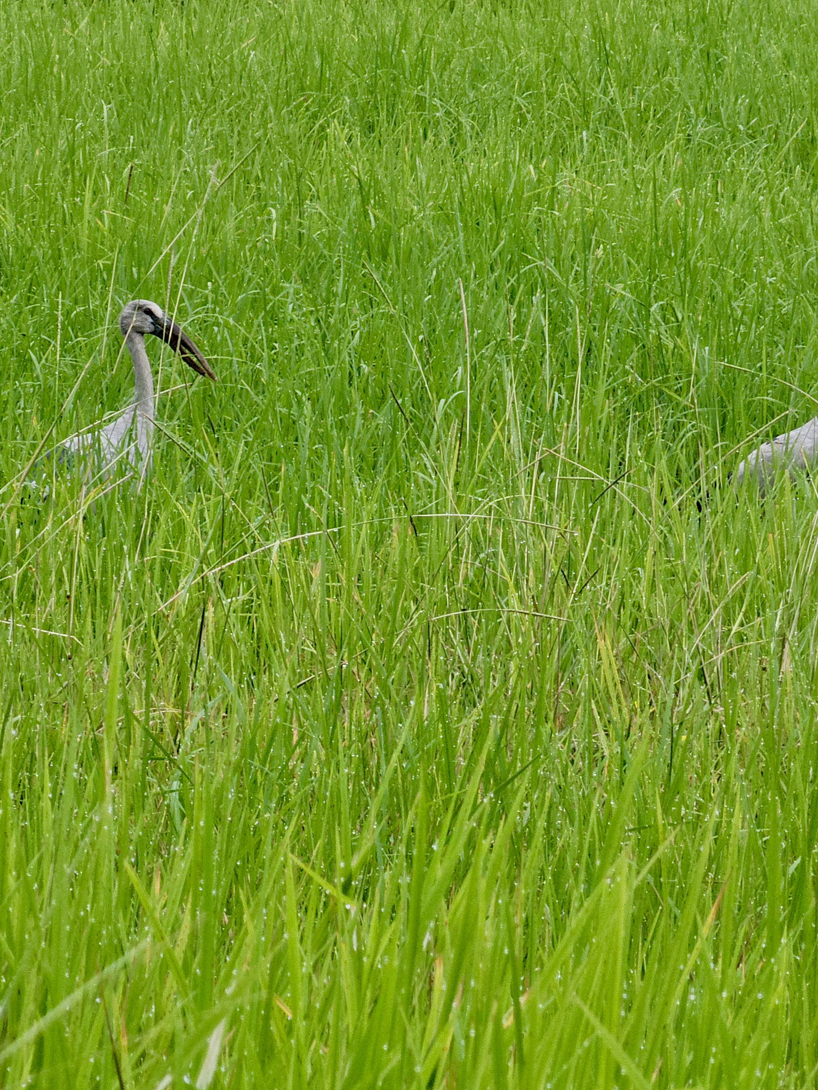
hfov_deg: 4.8
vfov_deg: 6.4
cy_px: 560
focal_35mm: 311
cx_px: 370
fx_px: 9797
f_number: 4.9
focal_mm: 27.2
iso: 64
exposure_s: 1/120
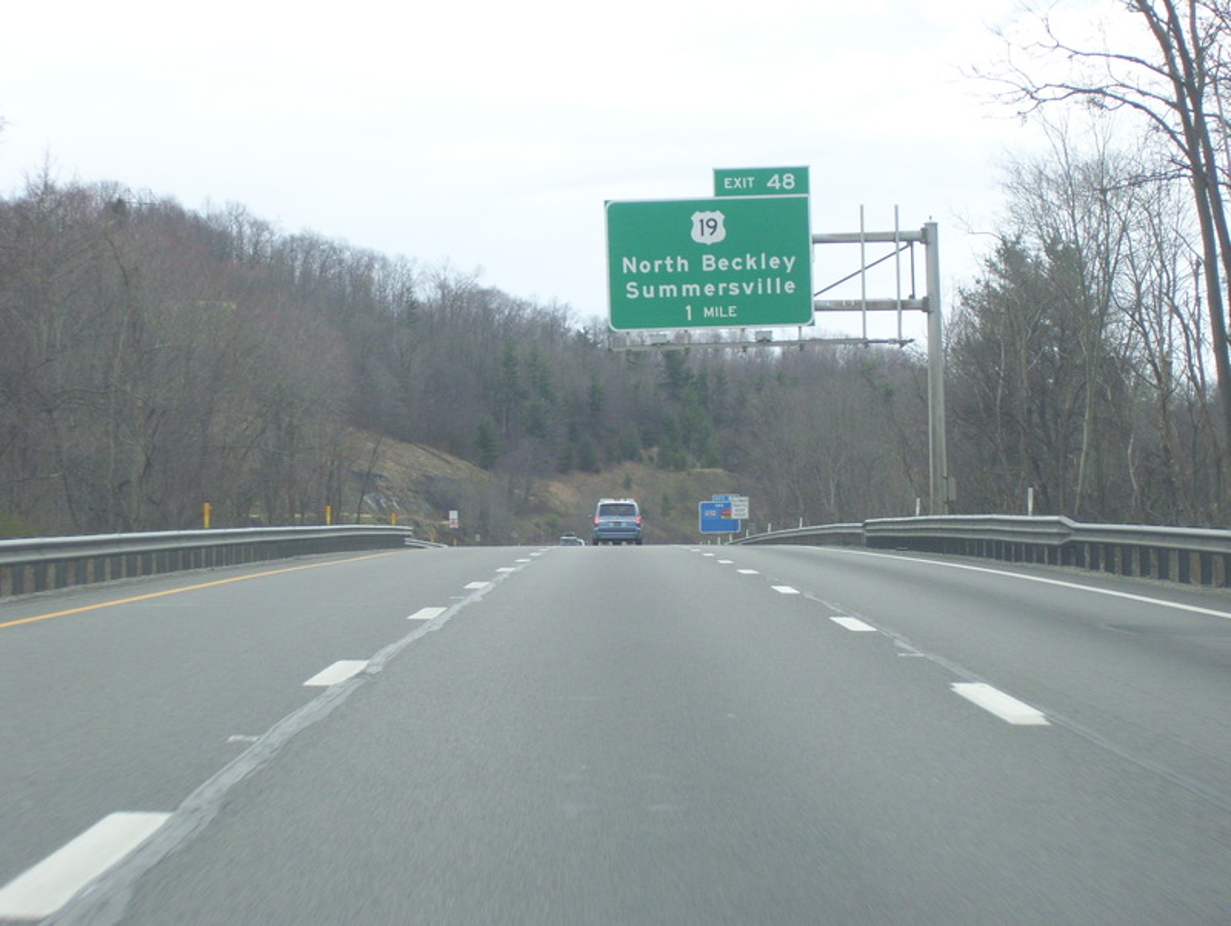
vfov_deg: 13.7
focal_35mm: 108
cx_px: 616
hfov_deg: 18.2
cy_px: 463
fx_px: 3845
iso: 160
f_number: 4.6
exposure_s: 1/250
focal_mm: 18
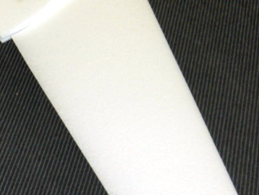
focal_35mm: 96
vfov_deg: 15.3
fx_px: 719
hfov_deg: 20.1
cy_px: 49
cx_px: 36
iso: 400
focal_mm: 6.66
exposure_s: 1/40
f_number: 3.9
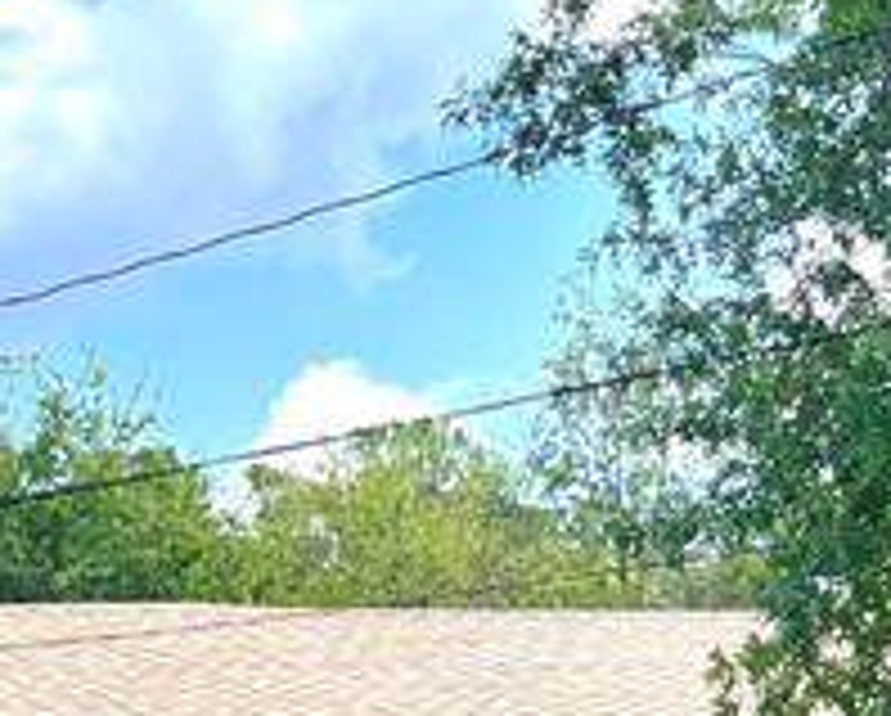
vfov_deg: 11.3
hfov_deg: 14.5
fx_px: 3460
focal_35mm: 131
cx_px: 108
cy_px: 1097
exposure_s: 1/1536
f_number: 1.6
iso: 50
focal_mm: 5.1
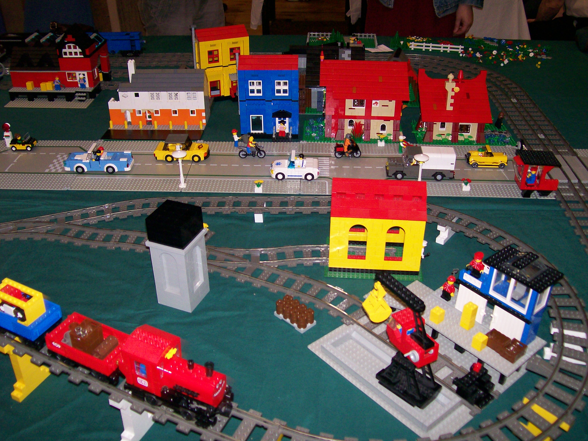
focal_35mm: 36
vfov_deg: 39.7
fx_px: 612
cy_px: 220
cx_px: 294
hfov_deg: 51.4
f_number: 2.7
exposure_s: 1/64
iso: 140
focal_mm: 6
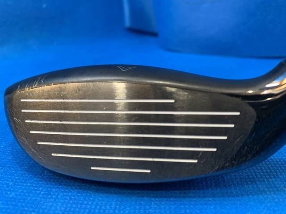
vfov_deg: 53.1
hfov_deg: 67.3
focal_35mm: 26
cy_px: 107
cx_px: 143
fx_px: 215
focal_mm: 4.25
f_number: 1.8
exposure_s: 1/60
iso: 100
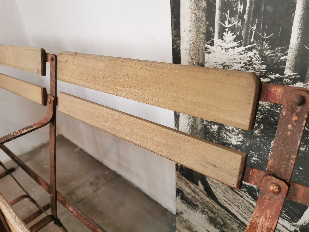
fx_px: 241
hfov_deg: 65.3
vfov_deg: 51.4
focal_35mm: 27
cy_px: 116
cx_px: 154
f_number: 1.6
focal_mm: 5.56
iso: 200
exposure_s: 1/60
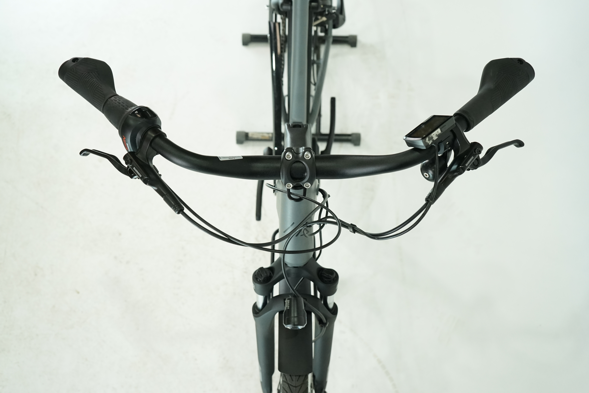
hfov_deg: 50.7
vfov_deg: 35.1
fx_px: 622
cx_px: 294
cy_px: 196
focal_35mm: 38
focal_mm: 38
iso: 2000
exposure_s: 1/200
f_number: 5.6
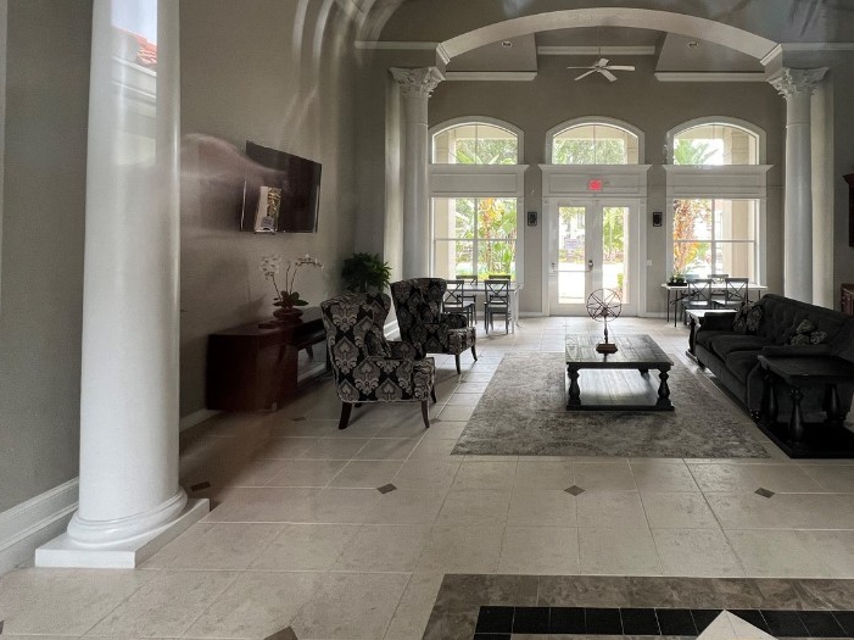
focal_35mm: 19
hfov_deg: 82.3
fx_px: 469
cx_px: 557
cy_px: 233
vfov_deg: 67.4
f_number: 1.8
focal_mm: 1.57
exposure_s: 1/99
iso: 100
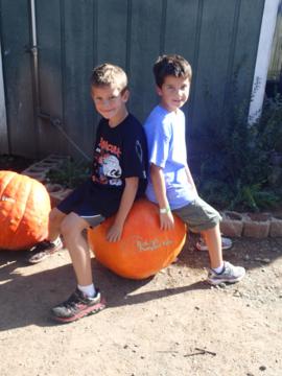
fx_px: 380
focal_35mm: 35
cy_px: 188
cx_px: 141
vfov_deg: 52.6
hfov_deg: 40.7
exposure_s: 1/320
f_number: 3.5
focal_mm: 6.42
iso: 100
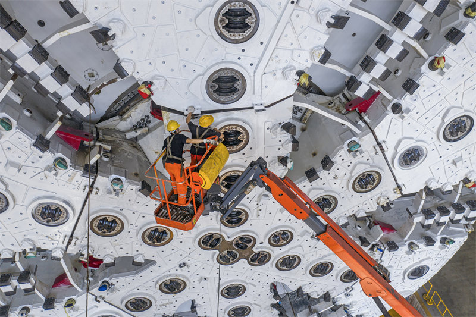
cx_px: 238
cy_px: 158
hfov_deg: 65.5
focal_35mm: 28
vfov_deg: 46.4
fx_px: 370
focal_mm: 10.26
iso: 100
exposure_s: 1/100
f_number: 4.5
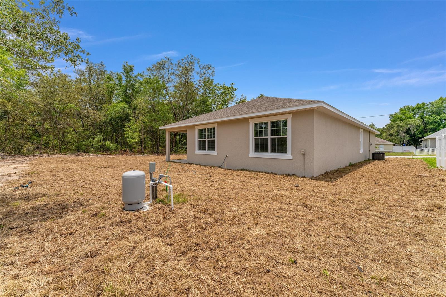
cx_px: 223
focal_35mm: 14
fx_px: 173
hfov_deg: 104.3
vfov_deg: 81.2
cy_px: 148
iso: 125
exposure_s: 1/500
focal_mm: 14
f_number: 8
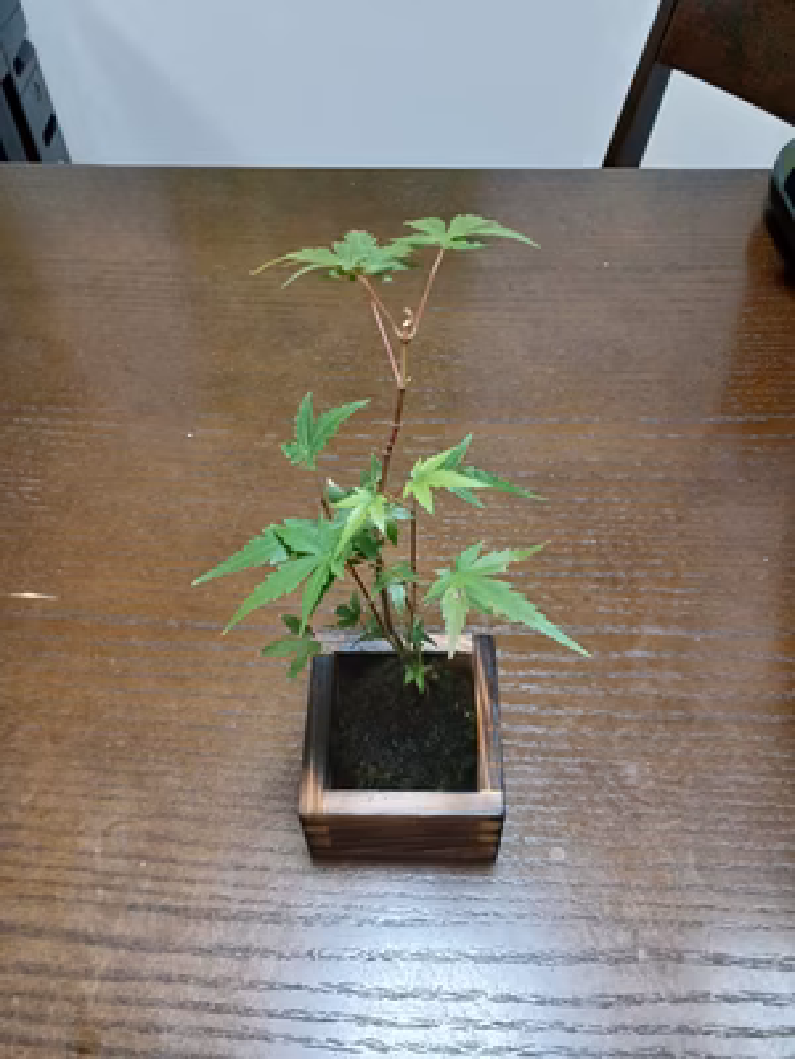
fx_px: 827
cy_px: 530
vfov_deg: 65.3
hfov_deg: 51.4
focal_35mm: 27
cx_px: 398
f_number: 1.9
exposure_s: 1/60
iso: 200
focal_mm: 3.58
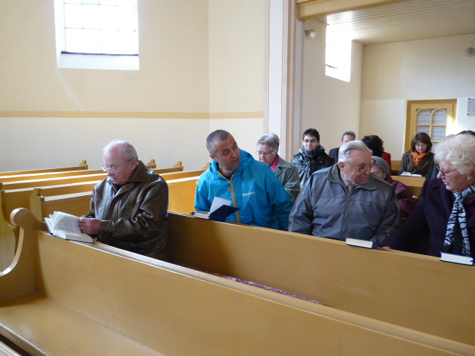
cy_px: 178
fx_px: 370
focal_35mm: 27
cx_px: 238
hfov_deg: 65.3
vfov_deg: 51.4
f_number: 2.8
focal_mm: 4.8
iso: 400
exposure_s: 1/100
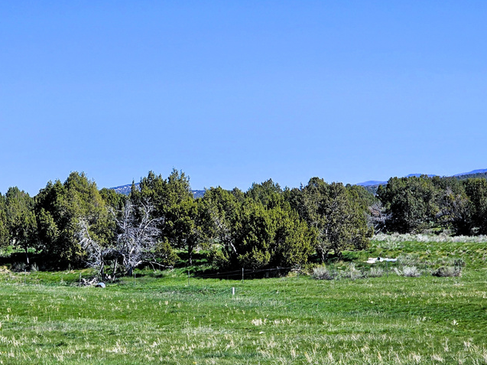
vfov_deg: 13.3
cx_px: 137
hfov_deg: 17.7
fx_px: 1561
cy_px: 268
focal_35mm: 111
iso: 50
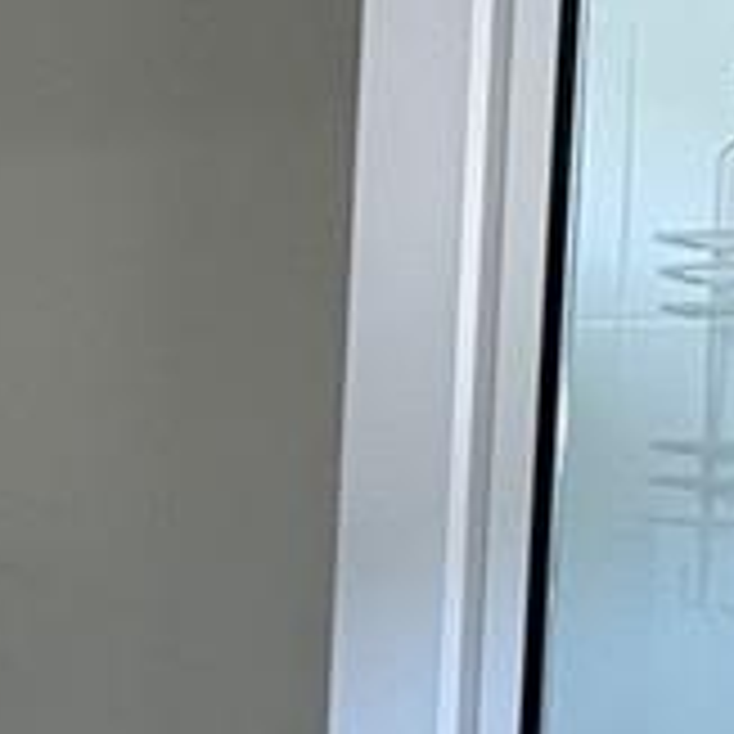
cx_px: 81
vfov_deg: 18.7
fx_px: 2183
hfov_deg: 18.8
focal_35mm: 91
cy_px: 671
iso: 250
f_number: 2.2
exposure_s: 1/80
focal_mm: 2.22
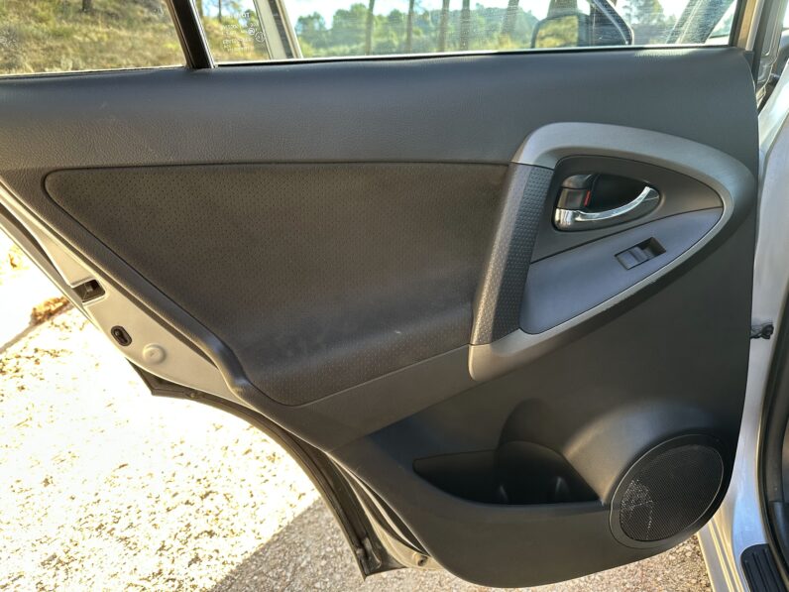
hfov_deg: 71.6
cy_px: 296
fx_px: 547
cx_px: 394
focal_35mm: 24
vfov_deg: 56.8
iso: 160
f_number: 1.78
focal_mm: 6.86
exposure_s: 1/121
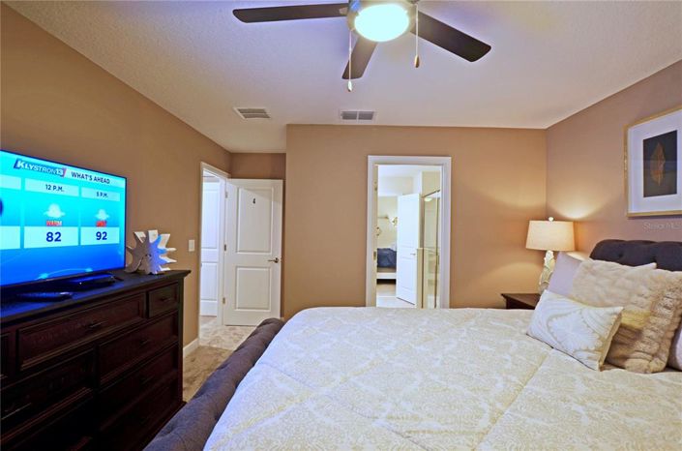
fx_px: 283
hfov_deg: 100.5
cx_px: 341
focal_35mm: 15
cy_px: 226
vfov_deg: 77.0
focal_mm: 10
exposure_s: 1/8
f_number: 4.5
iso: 110
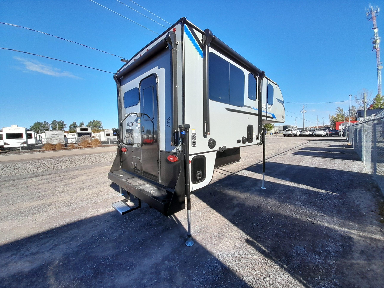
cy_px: 144
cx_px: 192
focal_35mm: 13
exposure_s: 1/808
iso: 40
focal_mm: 1.13
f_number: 2.2
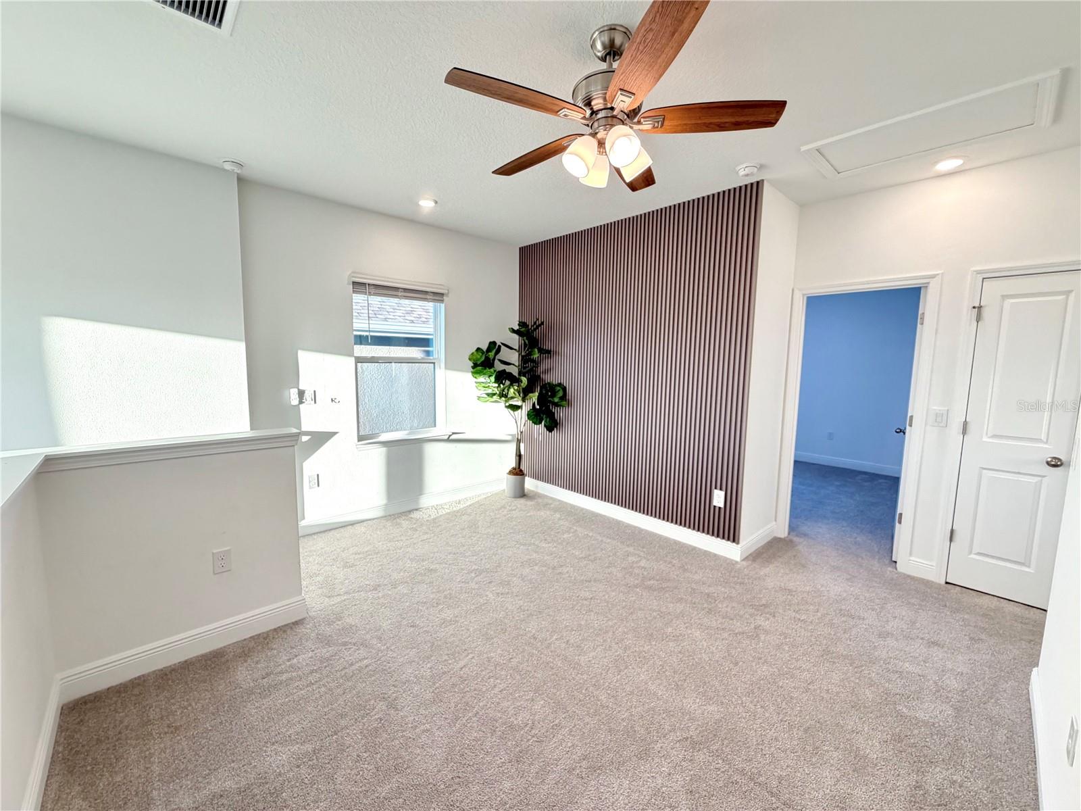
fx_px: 437
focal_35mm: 14
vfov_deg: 85.7
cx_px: 540
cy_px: 406
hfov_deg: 102.1
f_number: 2.2
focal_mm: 2.22
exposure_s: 1/120
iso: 320
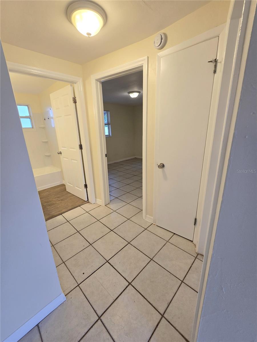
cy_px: 171
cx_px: 128
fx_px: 129
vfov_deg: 106.2
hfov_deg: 89.9
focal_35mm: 13
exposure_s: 1/60
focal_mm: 2.2
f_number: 2.2
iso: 100
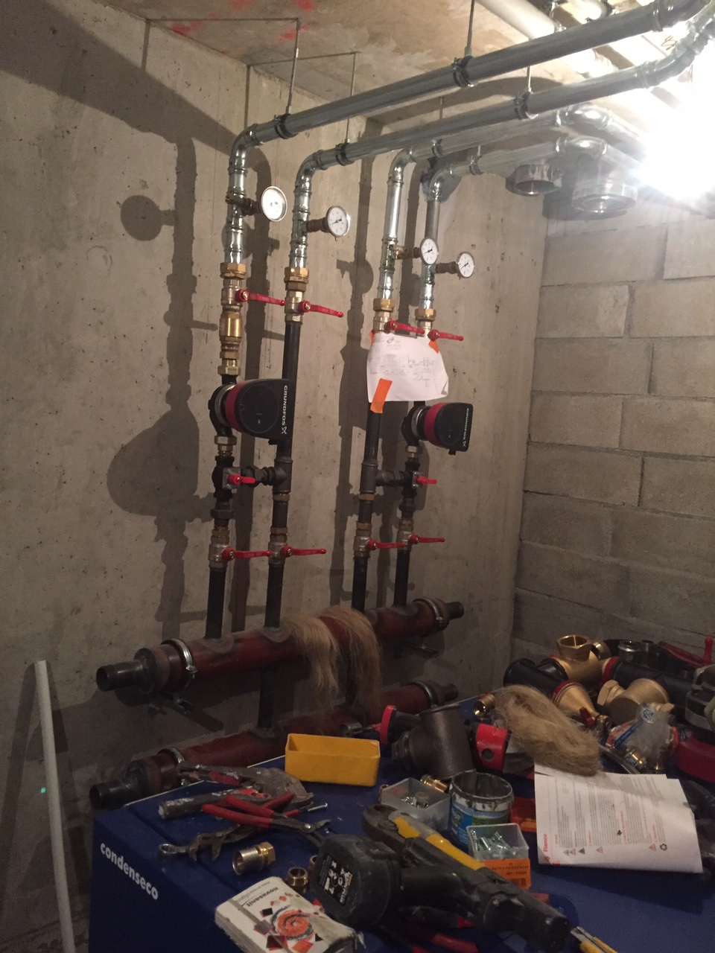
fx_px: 799
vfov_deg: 61.7
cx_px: 358
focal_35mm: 29
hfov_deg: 48.2
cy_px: 476
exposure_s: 1/17
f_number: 2.2
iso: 320
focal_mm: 4.15
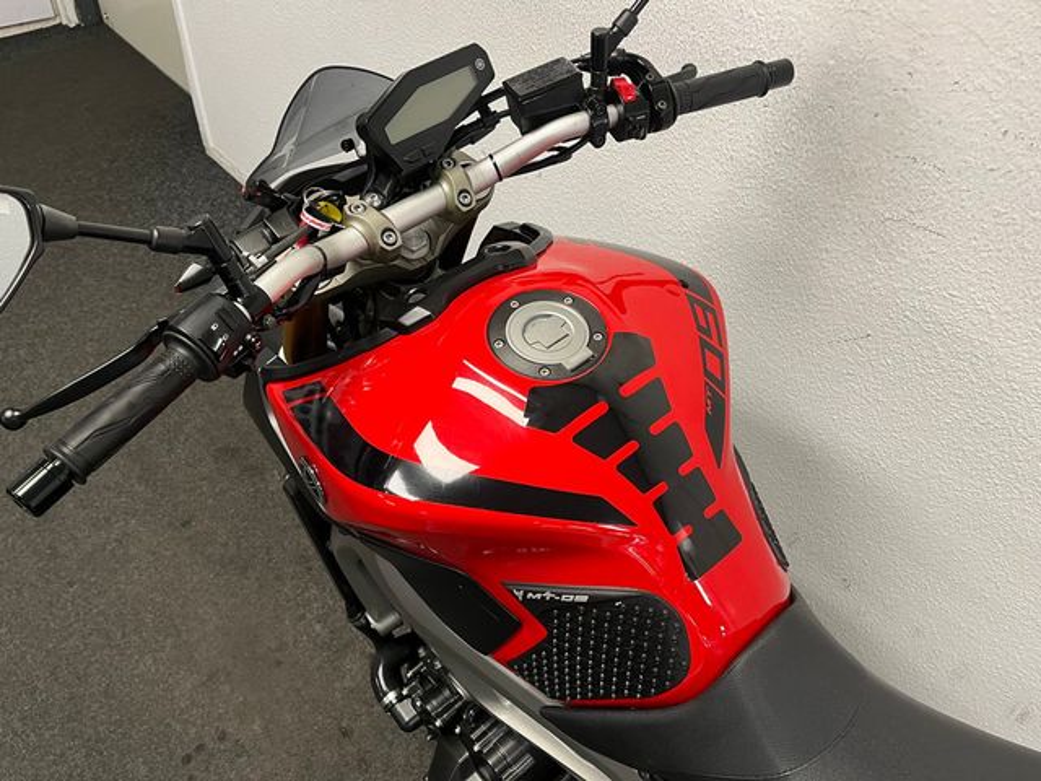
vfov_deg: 53.1
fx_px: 782
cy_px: 390
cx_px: 520
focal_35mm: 26
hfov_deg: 67.3
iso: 100
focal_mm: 5.1
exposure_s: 1/50
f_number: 1.6
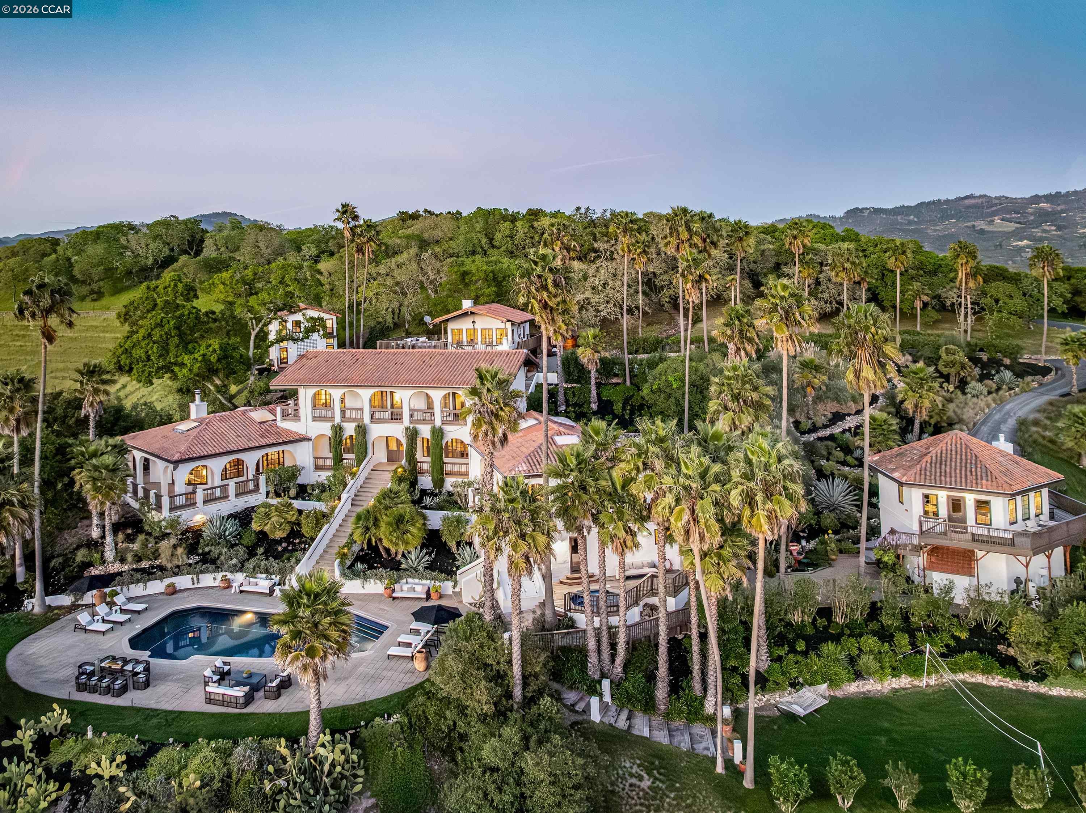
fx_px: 753
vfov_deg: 56.8
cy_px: 406
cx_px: 543
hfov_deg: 71.6
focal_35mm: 24
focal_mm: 12.29
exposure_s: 1/100
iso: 800
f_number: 2.8
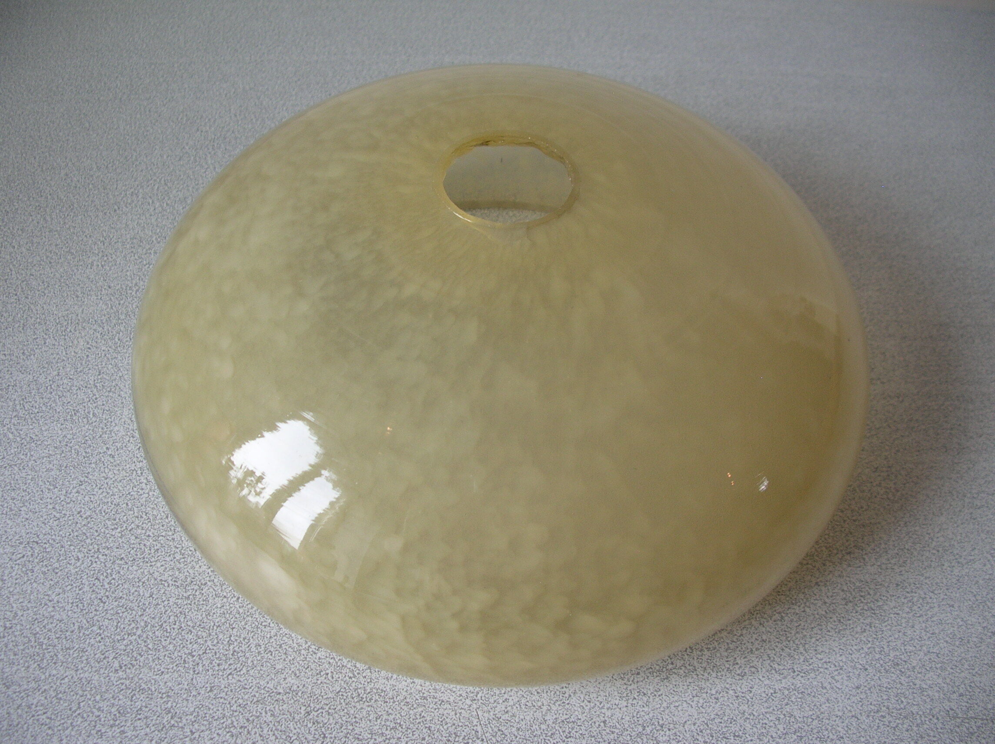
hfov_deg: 52.7
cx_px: 498
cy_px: 372
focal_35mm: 35
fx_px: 1005
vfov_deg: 40.6
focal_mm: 5.8
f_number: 2.8
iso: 50
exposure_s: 1/35.4
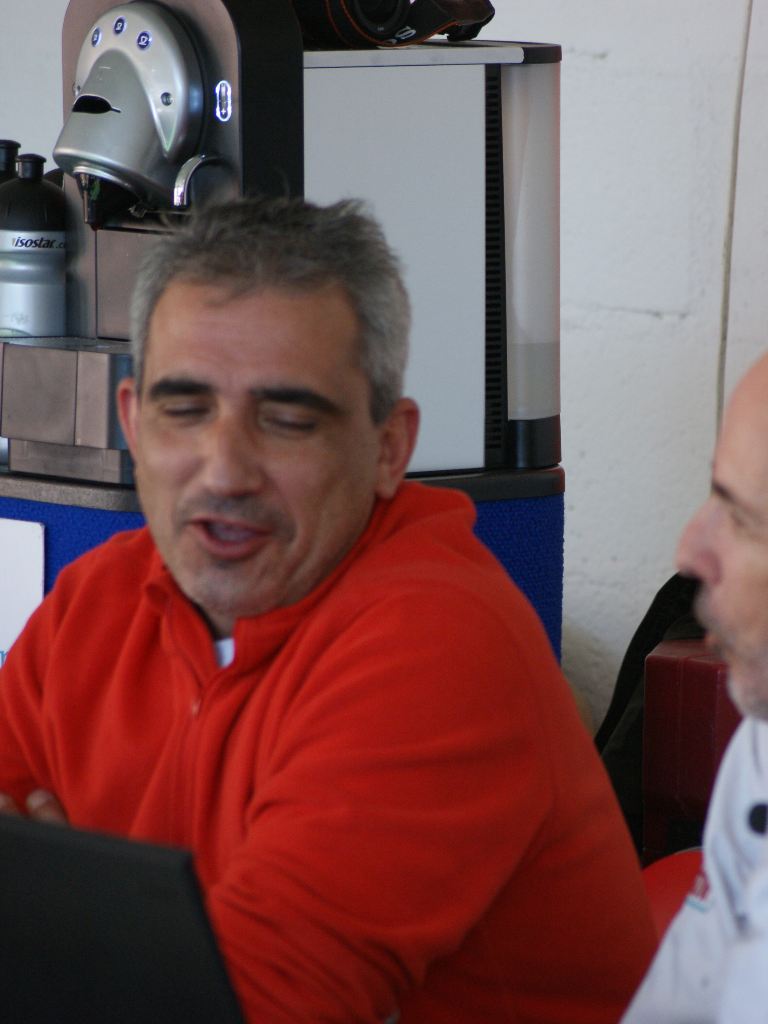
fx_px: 8688
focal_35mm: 294
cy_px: 514
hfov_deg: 5.1
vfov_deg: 6.7
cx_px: 619
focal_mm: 135
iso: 400
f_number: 4.5
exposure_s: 1/250
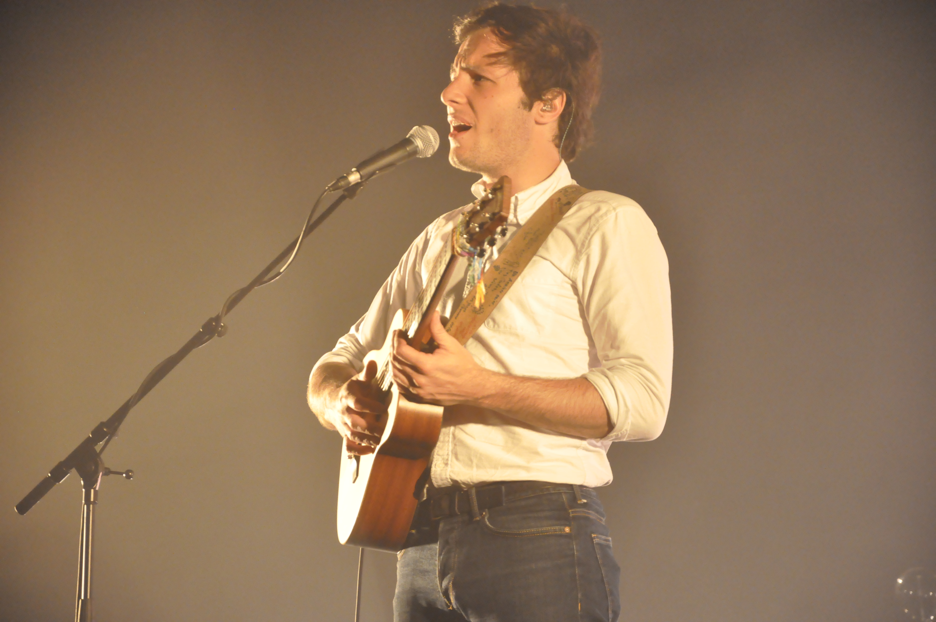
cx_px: 468
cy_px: 311
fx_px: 4090
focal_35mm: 158
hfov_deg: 13.1
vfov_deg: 8.7
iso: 2500
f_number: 5.6
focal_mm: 105
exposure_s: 1/60
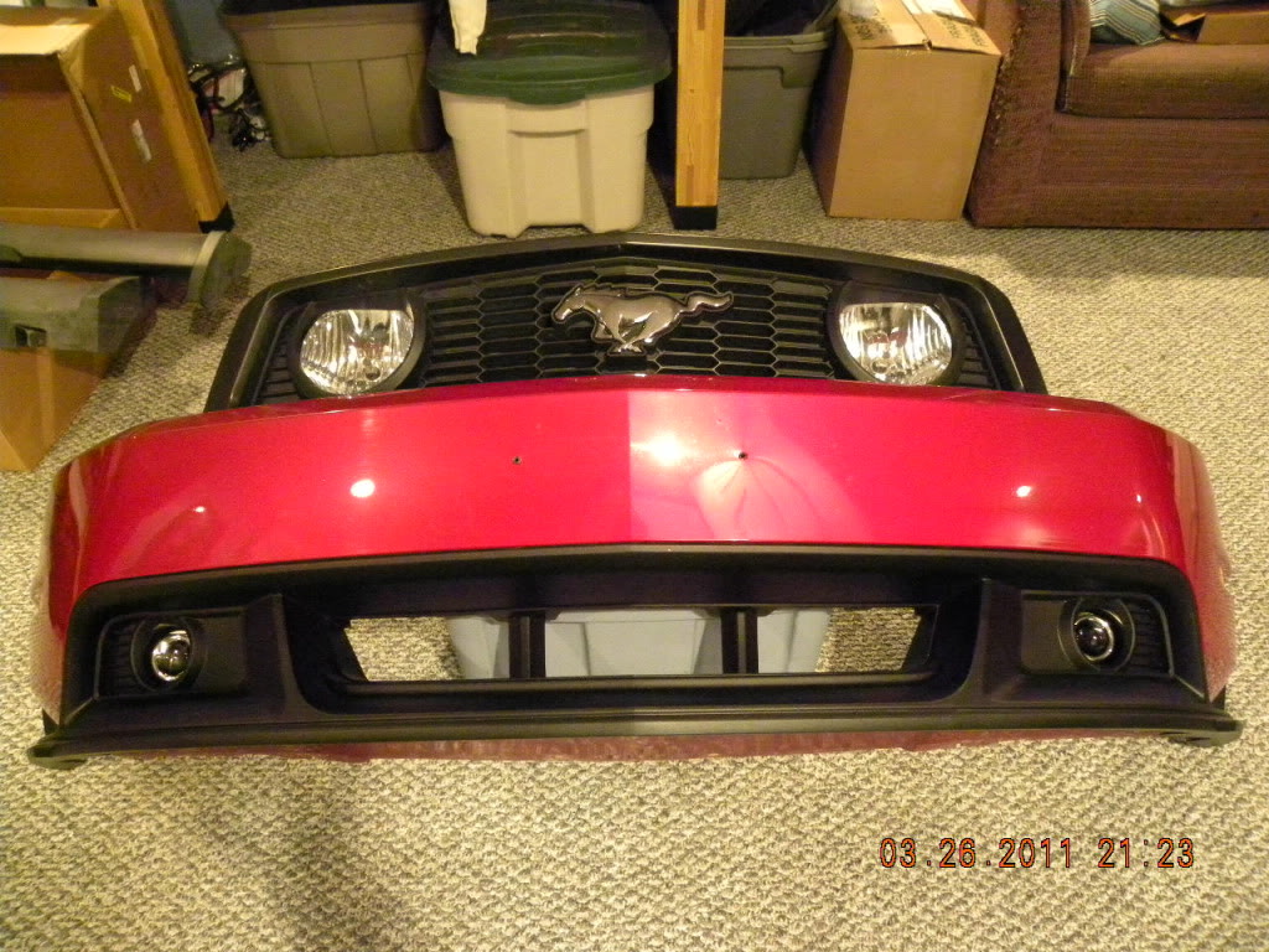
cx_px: 634
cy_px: 476
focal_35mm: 26
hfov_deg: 67.3
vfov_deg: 53.1
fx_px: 953
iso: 800
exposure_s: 1/11
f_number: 2.8
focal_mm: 4.6
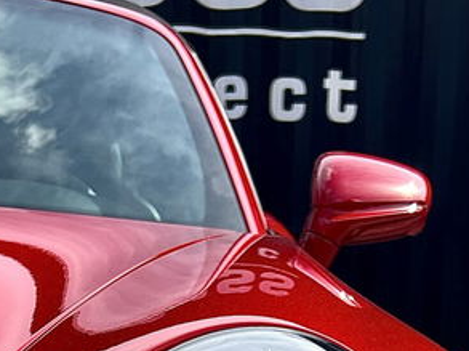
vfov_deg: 14.8
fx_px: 1231
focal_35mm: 91
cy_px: 563
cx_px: 235
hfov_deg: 21.6
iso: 50
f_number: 1.5
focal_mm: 5.7
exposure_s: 1/2353
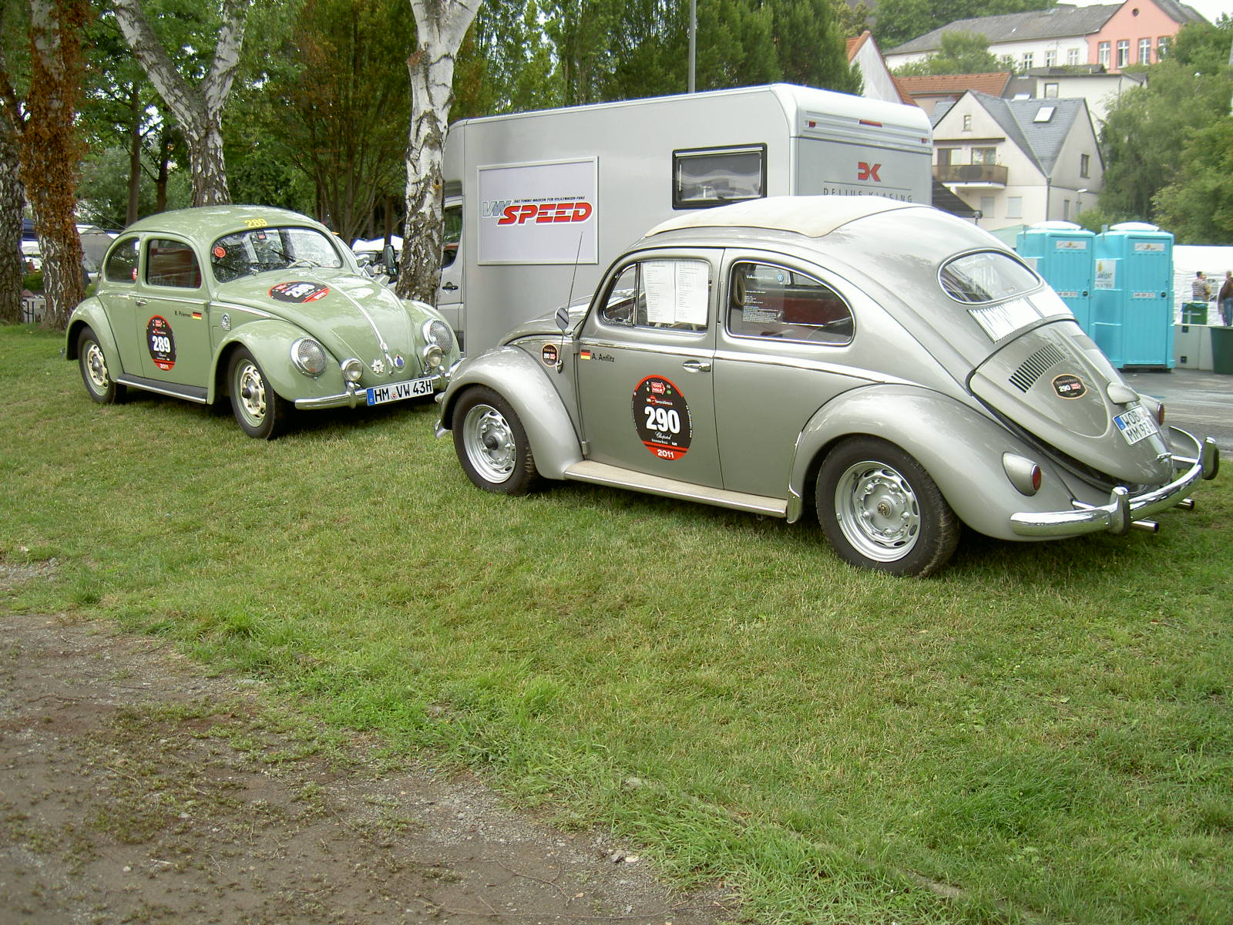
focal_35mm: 39
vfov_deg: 36.8
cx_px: 616
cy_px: 462
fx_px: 1389
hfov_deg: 47.9
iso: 50
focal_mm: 8
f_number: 2.8
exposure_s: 1/100
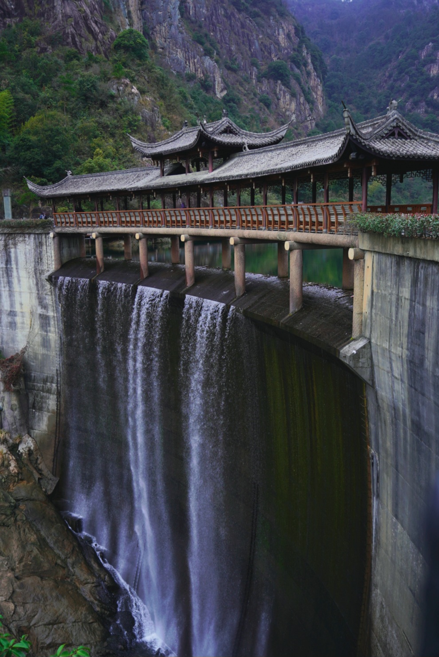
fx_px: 511
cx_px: 220
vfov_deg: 65.4
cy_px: 328
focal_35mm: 28
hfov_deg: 46.5
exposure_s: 1/161
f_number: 2.8
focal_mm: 28
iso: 125
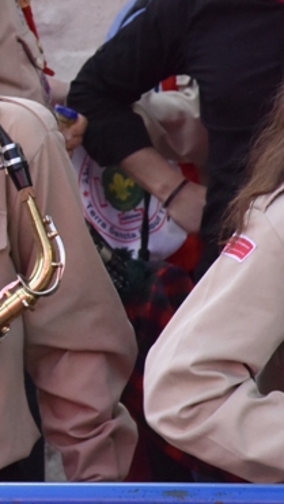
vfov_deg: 6.2
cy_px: 123
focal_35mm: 347
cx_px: -330
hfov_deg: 3.5
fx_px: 4640
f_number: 14
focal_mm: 120
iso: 2500
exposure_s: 1/800
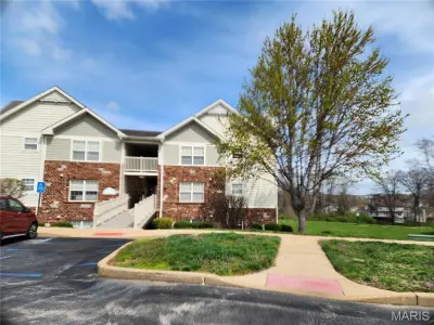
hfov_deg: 73.9
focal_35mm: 23
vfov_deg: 58.9
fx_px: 288
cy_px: 162
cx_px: 217
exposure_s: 1/1276
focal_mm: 6.4
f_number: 1.8
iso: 12
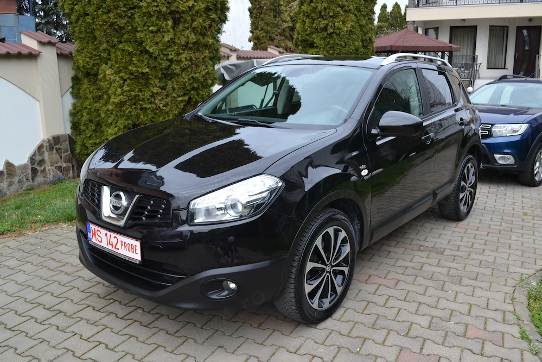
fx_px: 452
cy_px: 181
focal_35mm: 30
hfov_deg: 61.9
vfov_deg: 43.6
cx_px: 271
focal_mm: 20
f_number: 5.6
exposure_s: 1/125
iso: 140
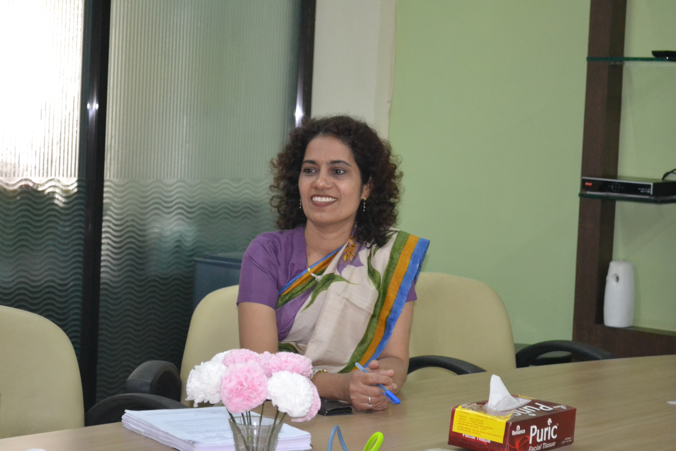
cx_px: 341
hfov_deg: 24.3
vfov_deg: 16.4
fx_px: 1568
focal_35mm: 84
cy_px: 228
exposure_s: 1/60
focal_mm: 55
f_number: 5.6
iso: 2800
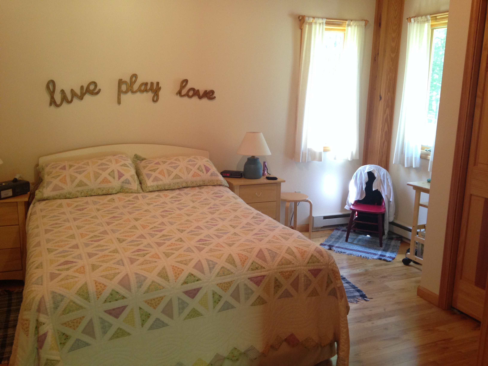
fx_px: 465
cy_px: 183
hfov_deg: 55.4
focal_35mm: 33
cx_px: 244
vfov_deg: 42.9
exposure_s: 1/20
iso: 125
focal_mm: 4.12
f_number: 2.4
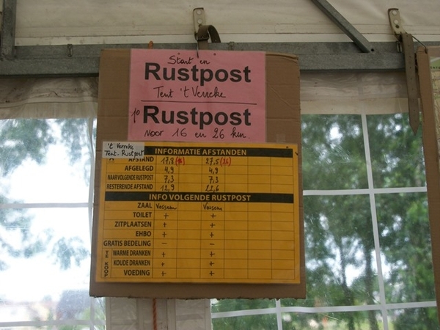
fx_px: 636
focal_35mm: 50
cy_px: 165
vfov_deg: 29.1
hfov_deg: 38.2
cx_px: 220
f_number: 3.6
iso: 80
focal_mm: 8.8
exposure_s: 1/80
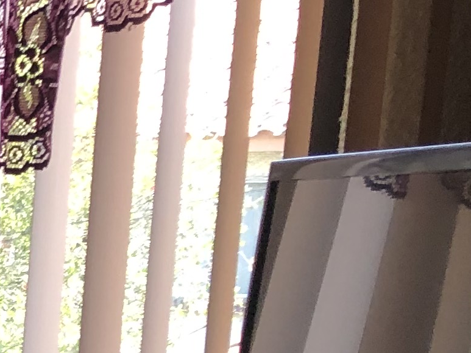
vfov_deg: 9.7
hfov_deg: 10.9
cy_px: 589
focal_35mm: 146
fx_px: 1987
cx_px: -752
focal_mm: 3.99
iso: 25
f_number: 1.8
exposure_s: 1/30
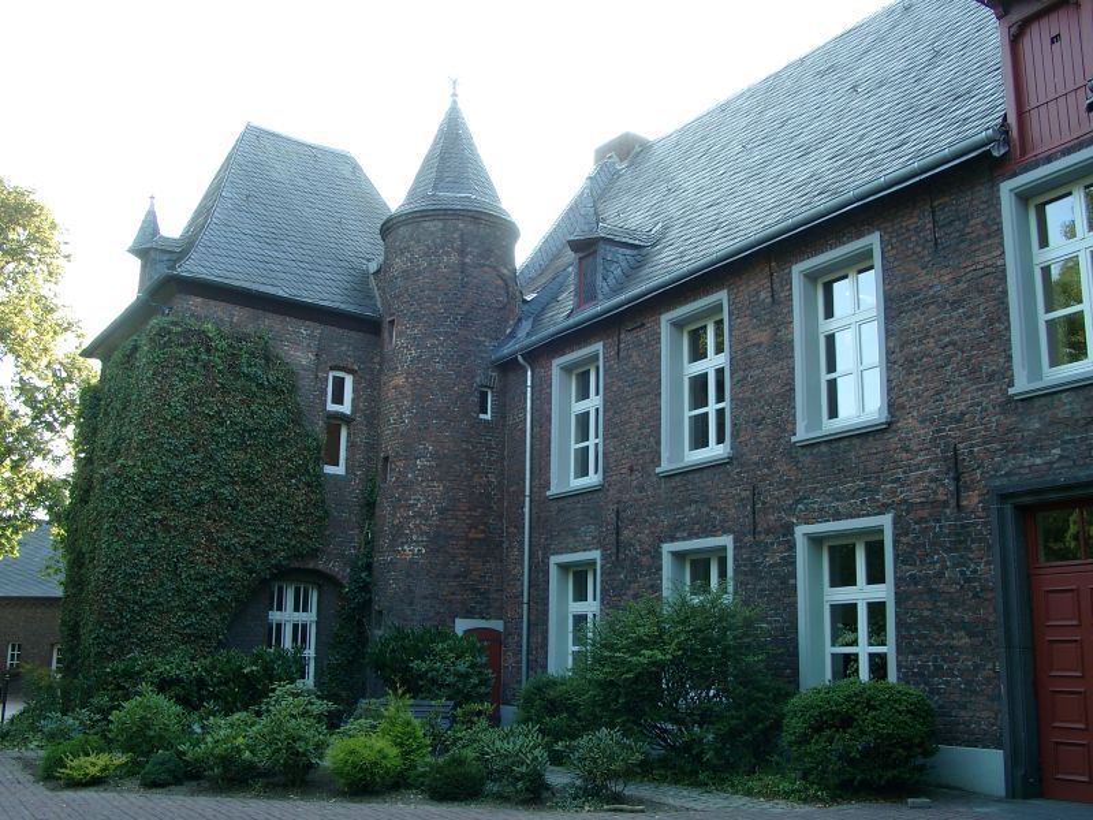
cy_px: 410
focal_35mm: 34
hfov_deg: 54.0
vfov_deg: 41.8
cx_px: 546
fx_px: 1074
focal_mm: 7.13
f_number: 4
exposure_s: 1/71.2
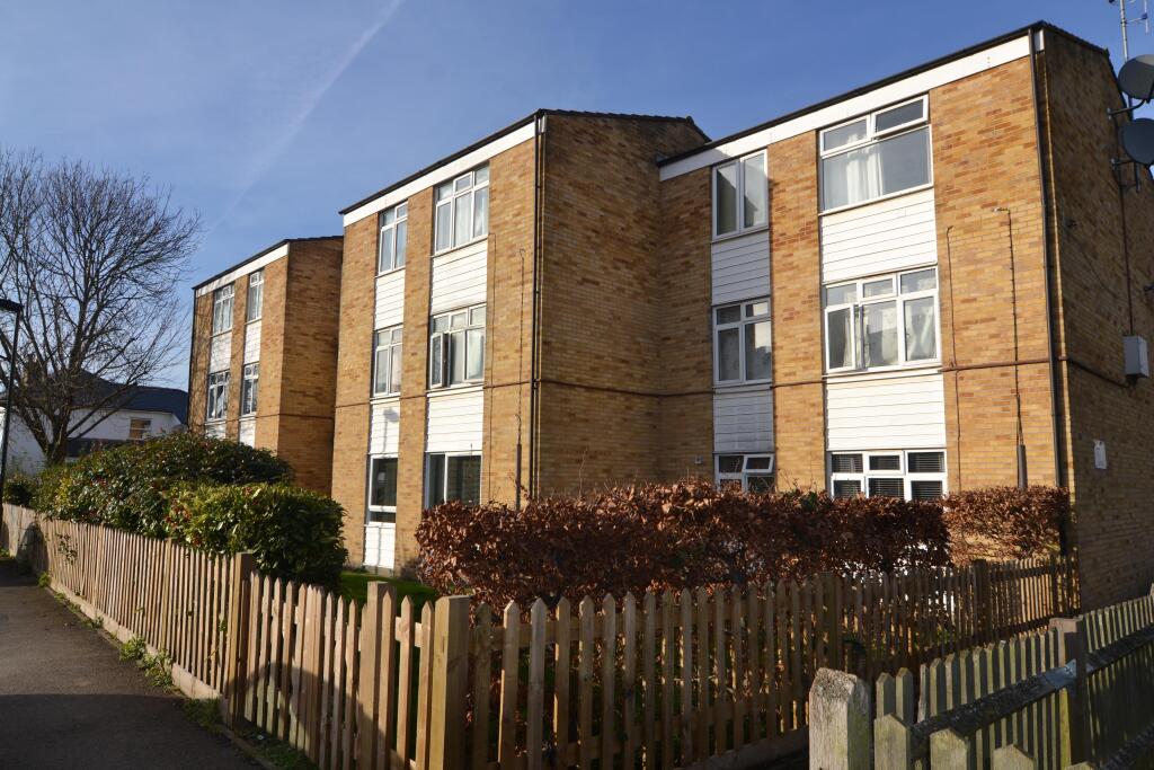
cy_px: 385
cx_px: 577
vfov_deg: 56.2
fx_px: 721
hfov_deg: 77.3
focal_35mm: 22
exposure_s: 1/200
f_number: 9
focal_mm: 15
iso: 100
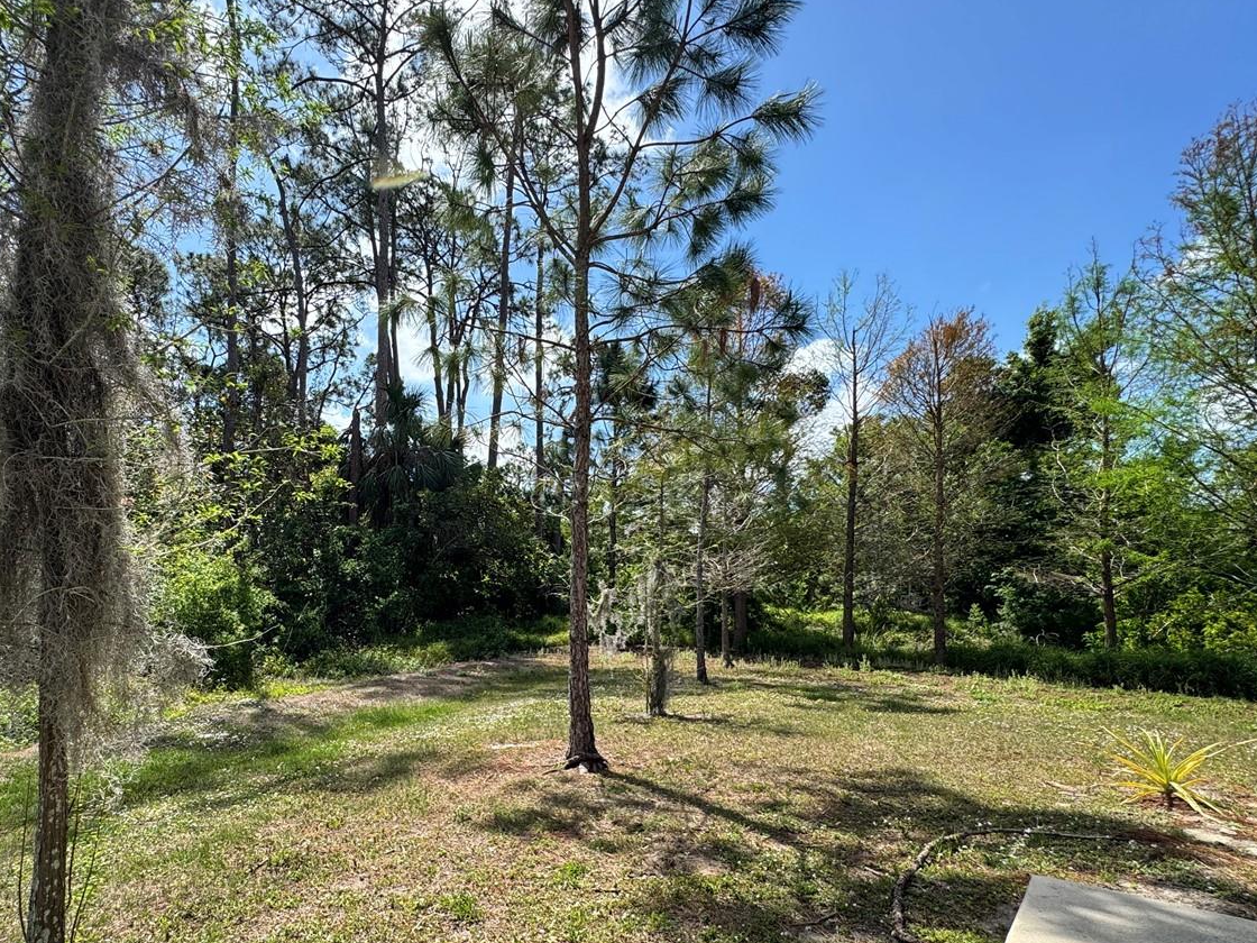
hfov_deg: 80.7
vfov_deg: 65.3
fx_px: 726
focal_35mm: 20
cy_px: 573
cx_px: 499
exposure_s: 1/756
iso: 40
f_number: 2.2
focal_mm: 2.22
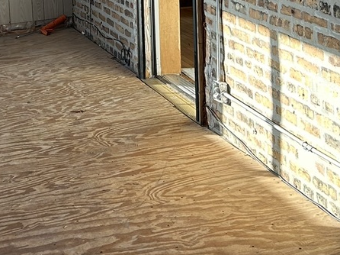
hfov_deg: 23.2
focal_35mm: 84
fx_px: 825
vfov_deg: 16.8
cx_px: 105
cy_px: -52
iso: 50
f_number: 1.5
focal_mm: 5.7
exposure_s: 1/209
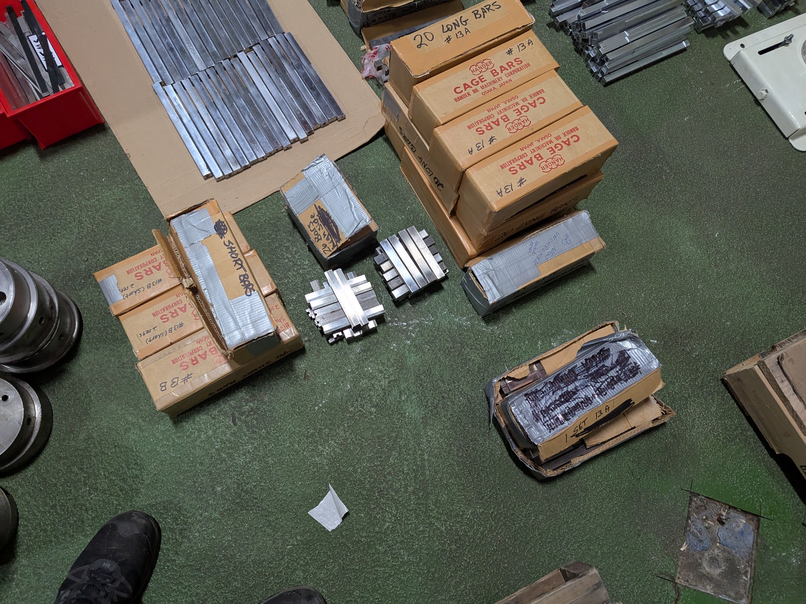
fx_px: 559
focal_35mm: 24
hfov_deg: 71.6
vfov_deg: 56.8
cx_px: 403
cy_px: 302
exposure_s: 1/120
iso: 694
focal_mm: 6.81
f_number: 1.85
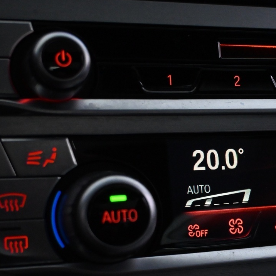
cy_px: 195
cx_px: 274
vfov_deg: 22.9
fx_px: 677
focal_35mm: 75
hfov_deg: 22.2
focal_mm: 26
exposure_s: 1/80
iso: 3200
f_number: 4.5
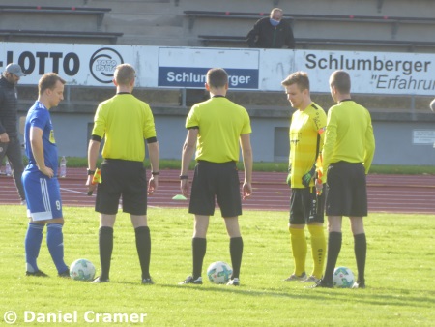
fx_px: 8034
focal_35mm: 639
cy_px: 164
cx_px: 218
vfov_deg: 2.3
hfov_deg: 3.1
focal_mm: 114.4
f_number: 6.2
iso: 125
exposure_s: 1/125
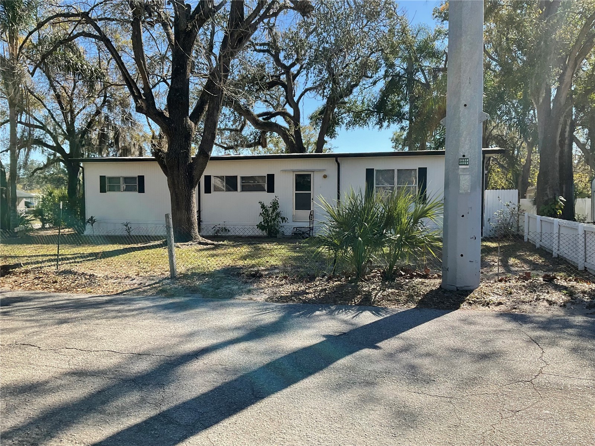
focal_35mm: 29
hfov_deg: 61.7
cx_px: 298
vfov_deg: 48.2
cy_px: 223
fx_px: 498
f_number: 1.8
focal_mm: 3
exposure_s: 1/978
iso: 16
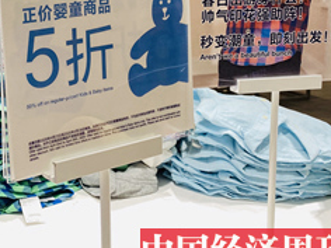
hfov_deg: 32.8
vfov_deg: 25.9
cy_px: 37
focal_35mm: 55
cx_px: 21
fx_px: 526
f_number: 1.8
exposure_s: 1/118
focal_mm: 4.25
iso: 32
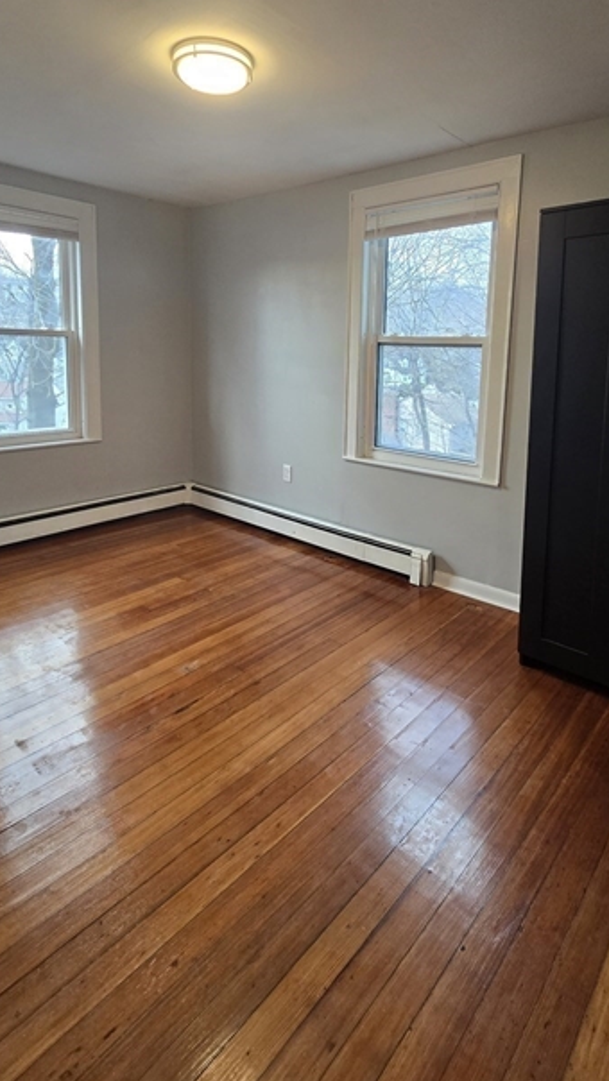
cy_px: 428
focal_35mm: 18
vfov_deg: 91.3
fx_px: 516
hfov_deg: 60.9
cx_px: 331
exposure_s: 1/60
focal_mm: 2.2
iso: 160
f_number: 2.2
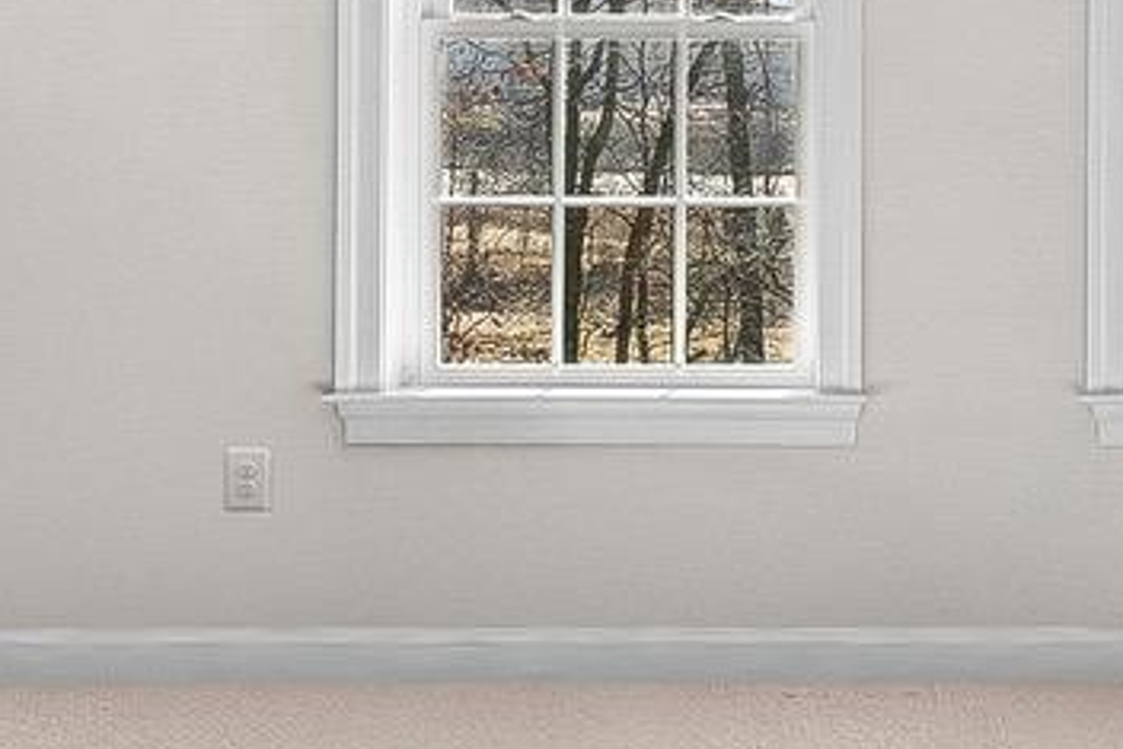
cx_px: 1420
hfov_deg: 20.2
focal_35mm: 93
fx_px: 2902
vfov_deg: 14.5
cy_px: 40
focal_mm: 16
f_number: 8
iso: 400
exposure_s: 1/40
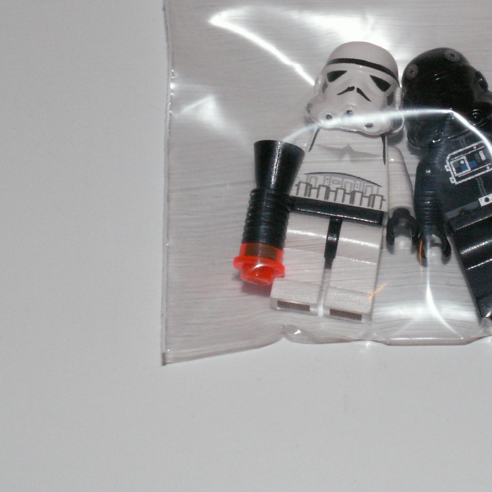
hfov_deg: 16.8
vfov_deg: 16.9
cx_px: 395
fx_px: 1656
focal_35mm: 103
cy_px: 178
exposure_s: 1/40
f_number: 7.1
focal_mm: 10.28
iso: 160
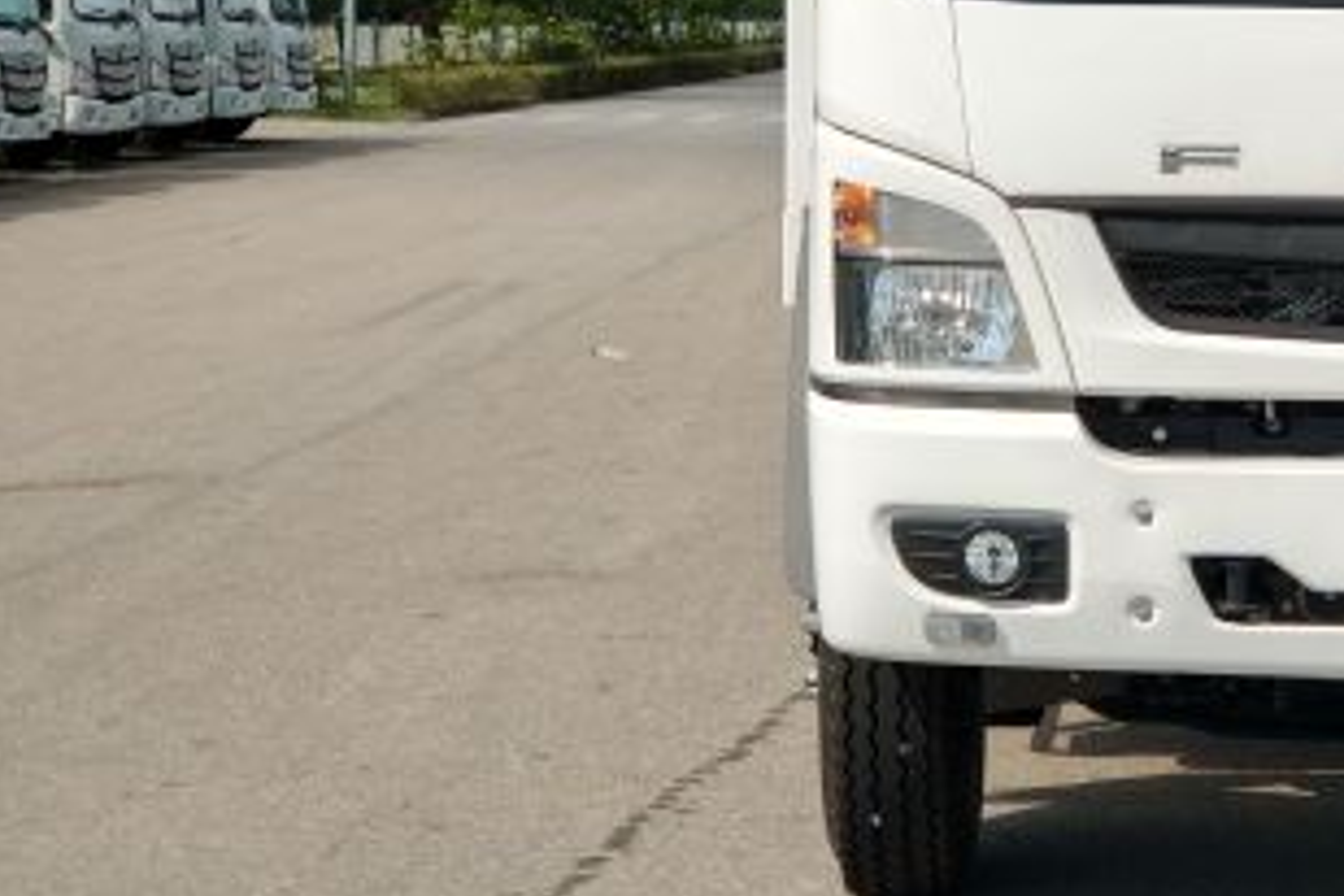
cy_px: 220
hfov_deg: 19.1
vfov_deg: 13.0
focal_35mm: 105
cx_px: 1222
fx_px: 3920
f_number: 2.6
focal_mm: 6.06
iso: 100
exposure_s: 1/971
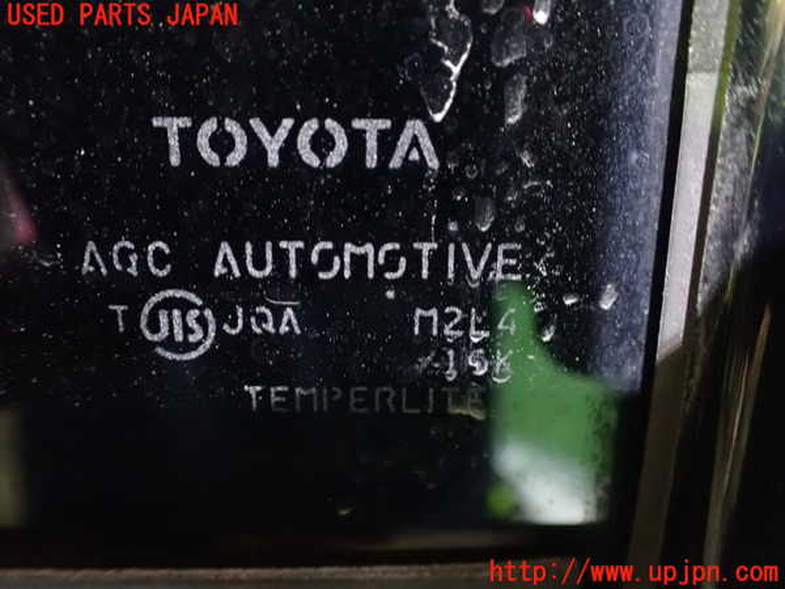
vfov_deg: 46.8
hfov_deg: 60.0
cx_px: 392
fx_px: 680
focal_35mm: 30
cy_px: 294
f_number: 2.3
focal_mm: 5.4
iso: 1600
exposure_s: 1/10
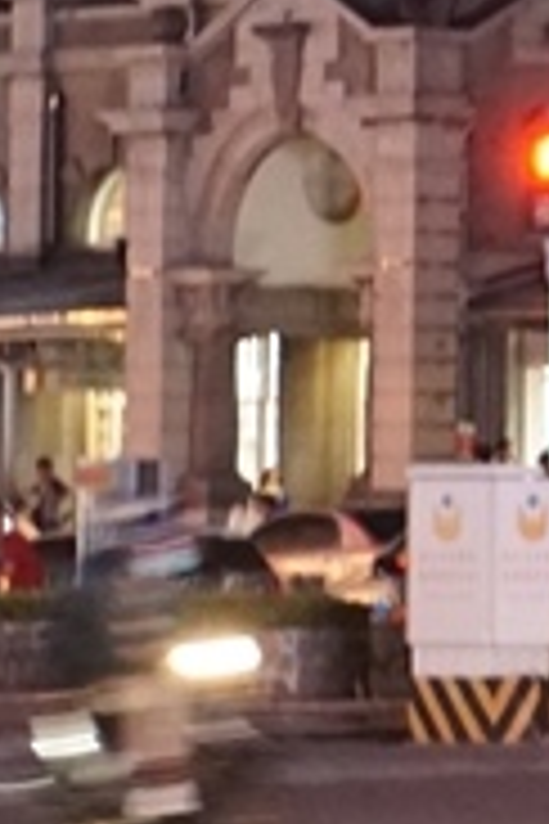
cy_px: 61
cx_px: 954
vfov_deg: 6.6
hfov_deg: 4.4
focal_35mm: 311
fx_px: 7109
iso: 3200
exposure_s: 1/15
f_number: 5.6
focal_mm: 37
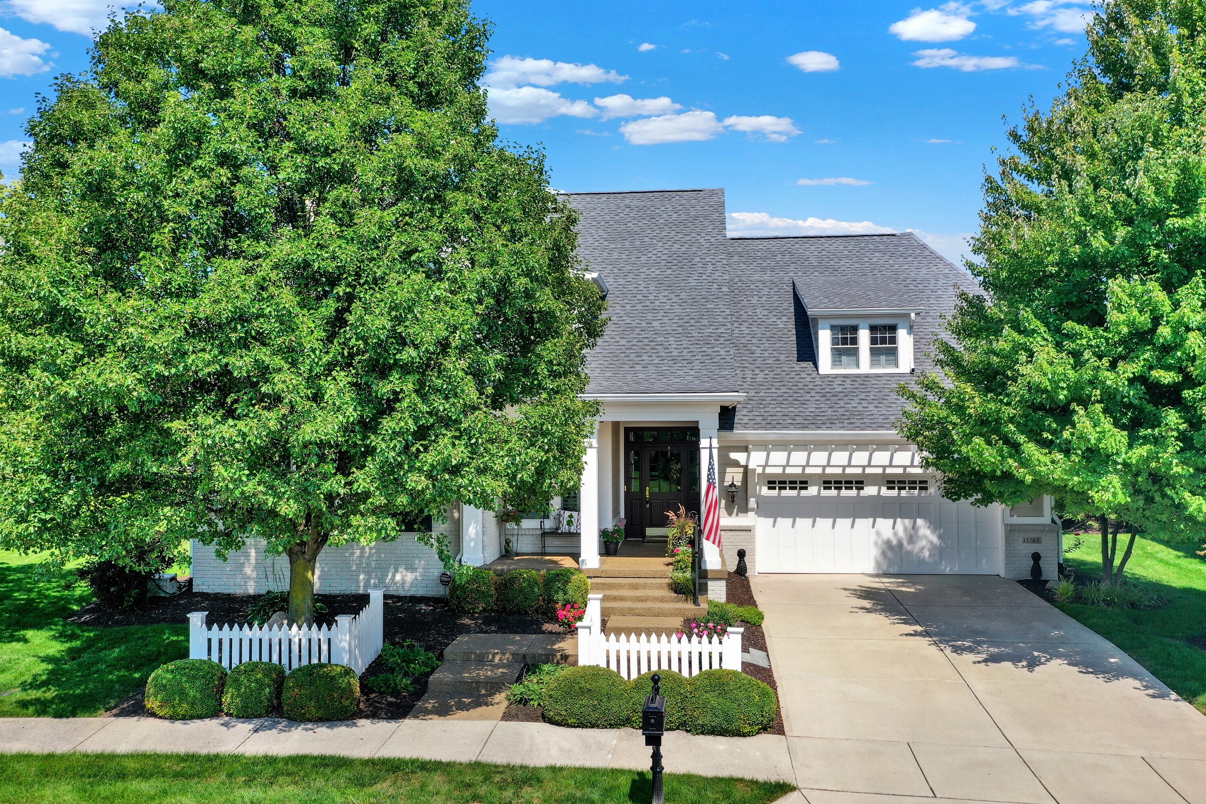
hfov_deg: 63.7
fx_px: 971
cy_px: 409
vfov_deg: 45.0
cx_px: 596
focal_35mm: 29
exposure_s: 1/400
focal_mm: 10.26
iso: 100
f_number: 5.6
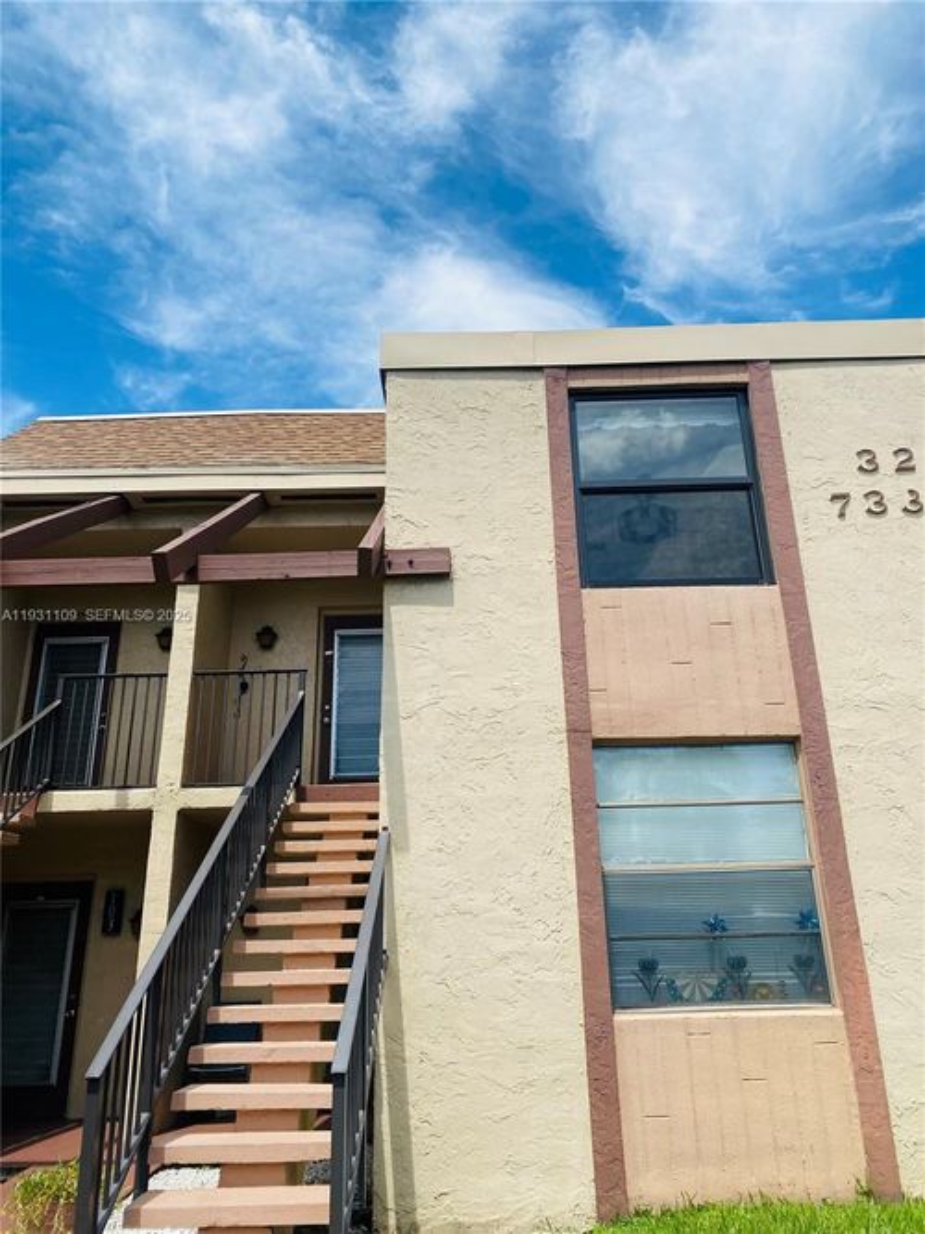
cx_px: 462
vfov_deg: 67.3
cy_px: 617
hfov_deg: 53.0
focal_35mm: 26
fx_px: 927
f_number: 1.8
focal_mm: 4.25
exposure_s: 1/2967
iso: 32
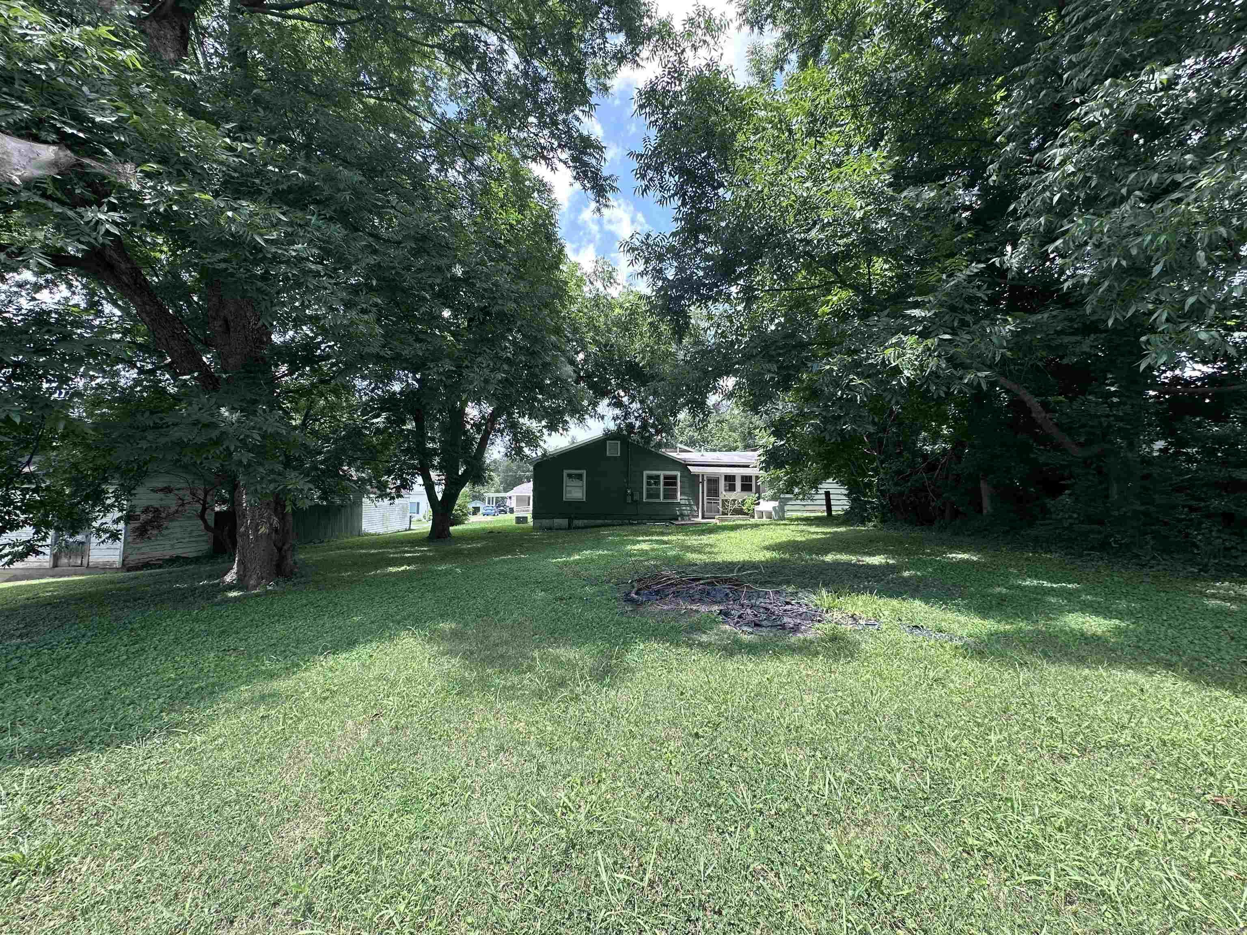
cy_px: 468
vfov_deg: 85.7
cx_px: 624
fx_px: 504
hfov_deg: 102.1
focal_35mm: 14
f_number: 2.2
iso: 40
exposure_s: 1/299
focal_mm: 2.22
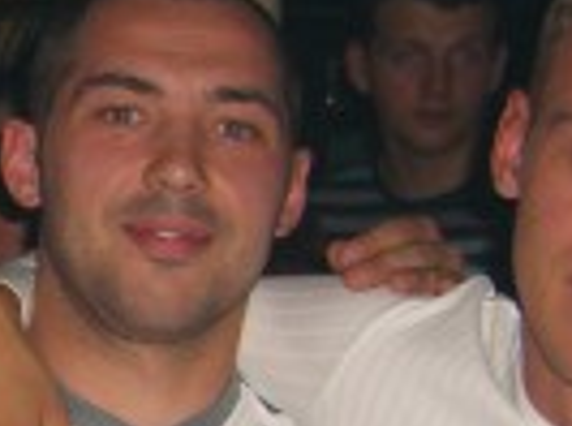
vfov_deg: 8.5
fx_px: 2834
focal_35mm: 172
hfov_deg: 11.0
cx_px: -361
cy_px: 508
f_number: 2.8
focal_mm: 7.9
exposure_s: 1/60
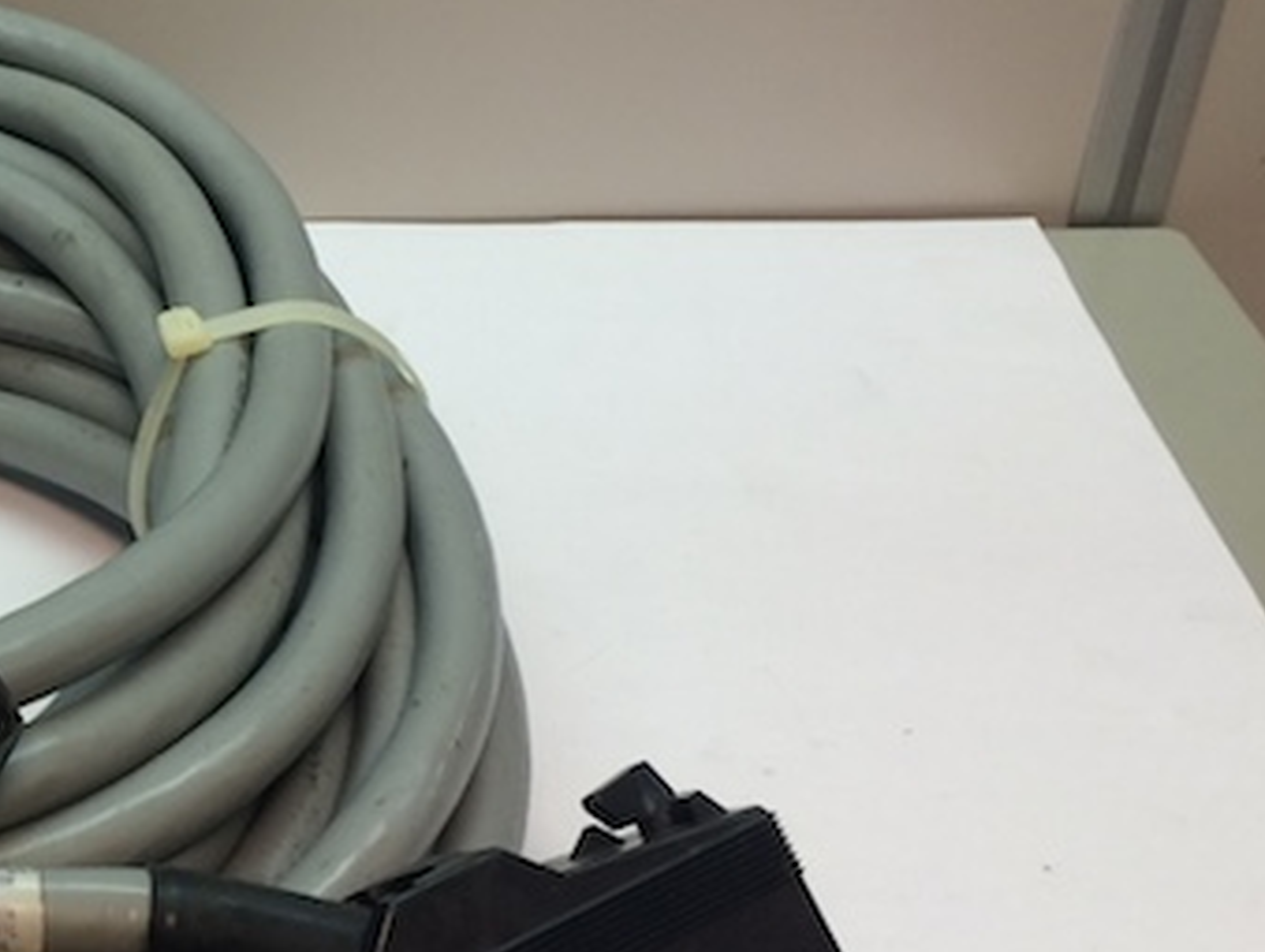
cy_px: 414
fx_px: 2451
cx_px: -129
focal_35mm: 67
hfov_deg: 26.6
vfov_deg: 22.0
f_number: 2.2
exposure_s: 1/33
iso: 40
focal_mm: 4.15
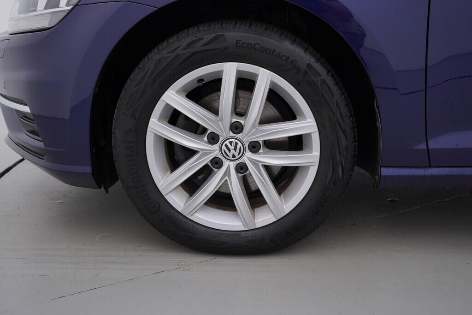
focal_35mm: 36
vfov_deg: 36.9
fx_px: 472
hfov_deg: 53.1
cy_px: 158
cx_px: 236
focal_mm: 24
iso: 125
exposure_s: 1/80
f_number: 4
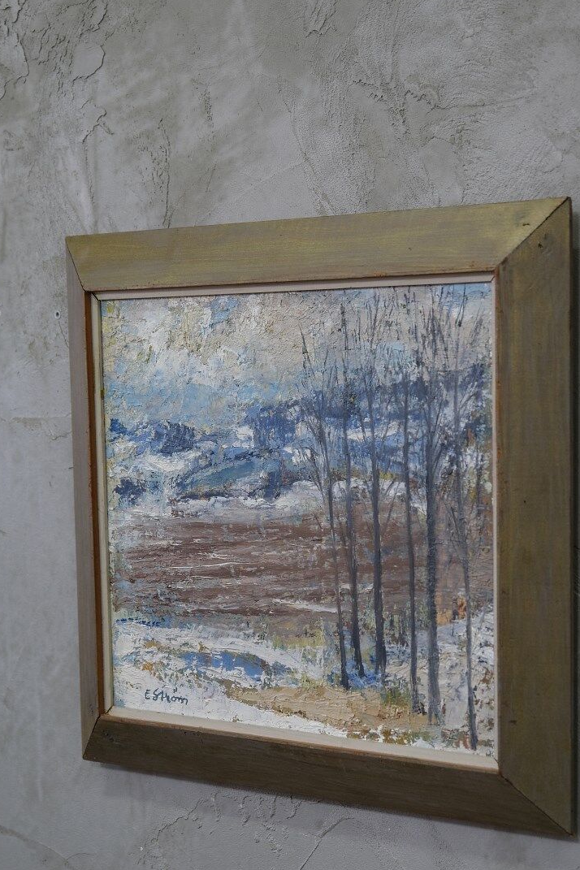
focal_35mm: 76
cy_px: 498
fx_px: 1837
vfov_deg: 26.6
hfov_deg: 17.9
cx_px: 322
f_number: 4
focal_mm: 42.9
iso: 640
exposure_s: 1/60
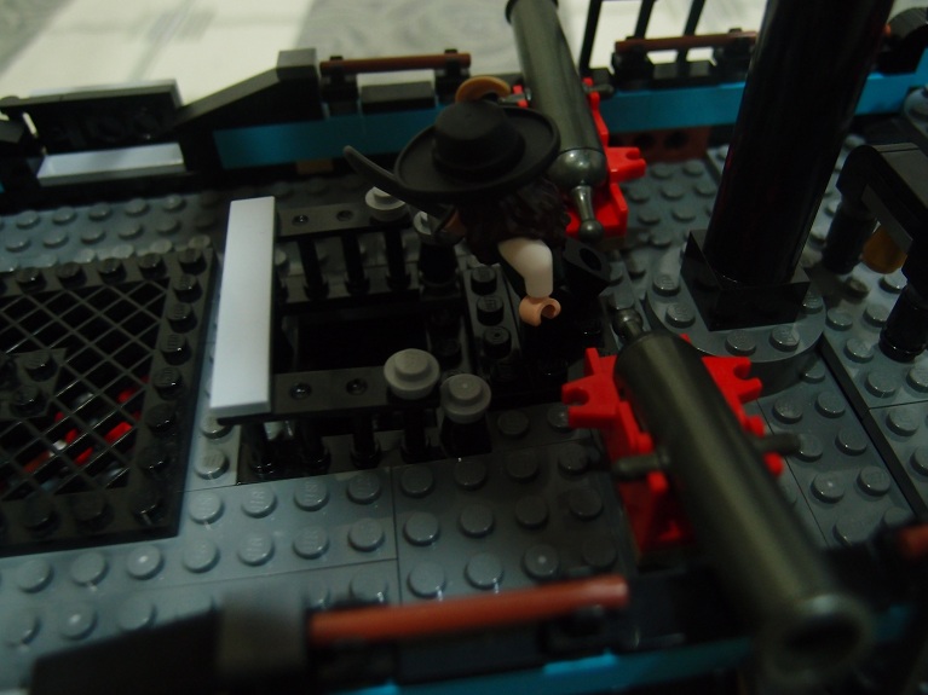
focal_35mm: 28
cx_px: 464
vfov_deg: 49.7
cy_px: 348
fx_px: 751
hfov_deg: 63.5
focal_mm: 6
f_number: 1.8
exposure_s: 1/10
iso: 200
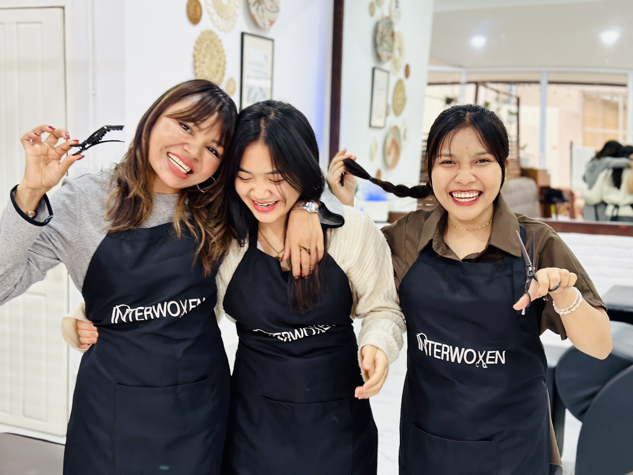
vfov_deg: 30.3
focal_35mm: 48
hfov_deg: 39.7
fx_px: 878
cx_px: 316
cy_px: 238
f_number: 1.78
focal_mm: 6.86
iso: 320
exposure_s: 1/50
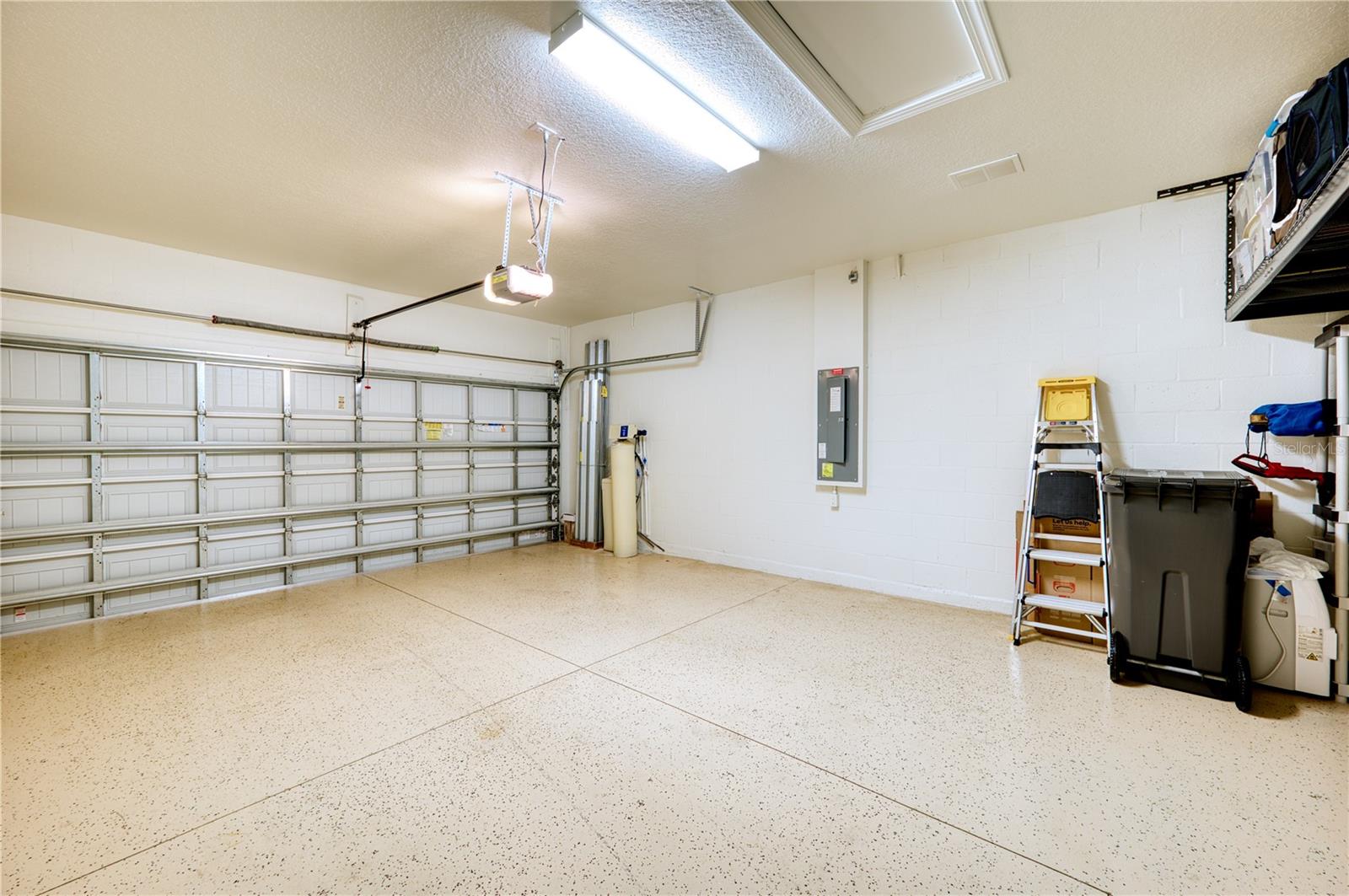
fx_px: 524
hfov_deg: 104.3
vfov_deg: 81.1
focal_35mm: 14
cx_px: 674
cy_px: 448
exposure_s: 1/5
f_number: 8
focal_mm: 14
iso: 200
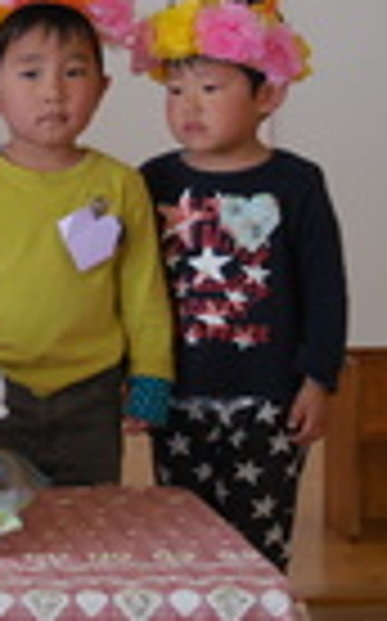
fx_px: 2367
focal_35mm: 140
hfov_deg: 9.0
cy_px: 243
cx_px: -288
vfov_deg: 14.9
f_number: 4.3
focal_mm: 9.4
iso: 125
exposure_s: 1/40
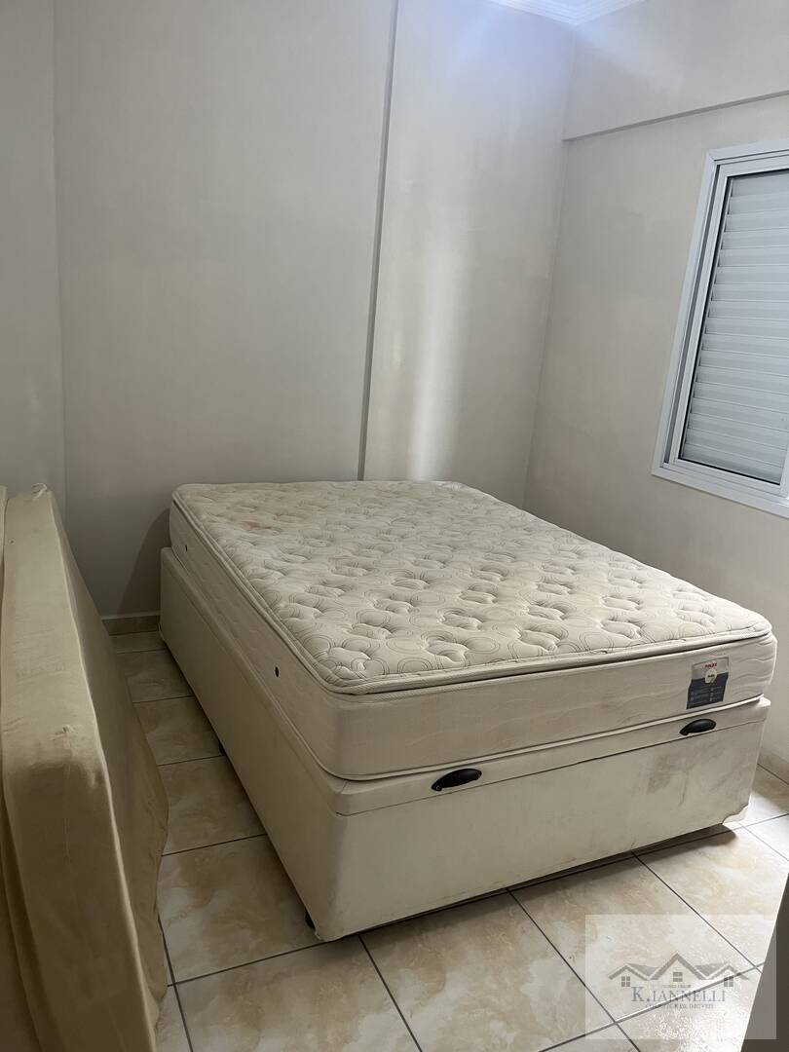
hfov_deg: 53.1
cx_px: 394
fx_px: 790
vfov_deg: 67.3
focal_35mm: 26
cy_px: 526
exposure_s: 1/60
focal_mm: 5.1
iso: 125
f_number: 1.6
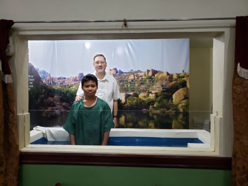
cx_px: 124
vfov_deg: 53.1
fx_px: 186
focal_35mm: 26
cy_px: 93
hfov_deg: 67.3
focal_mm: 4.3
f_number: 1.5
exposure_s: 1/60
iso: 250
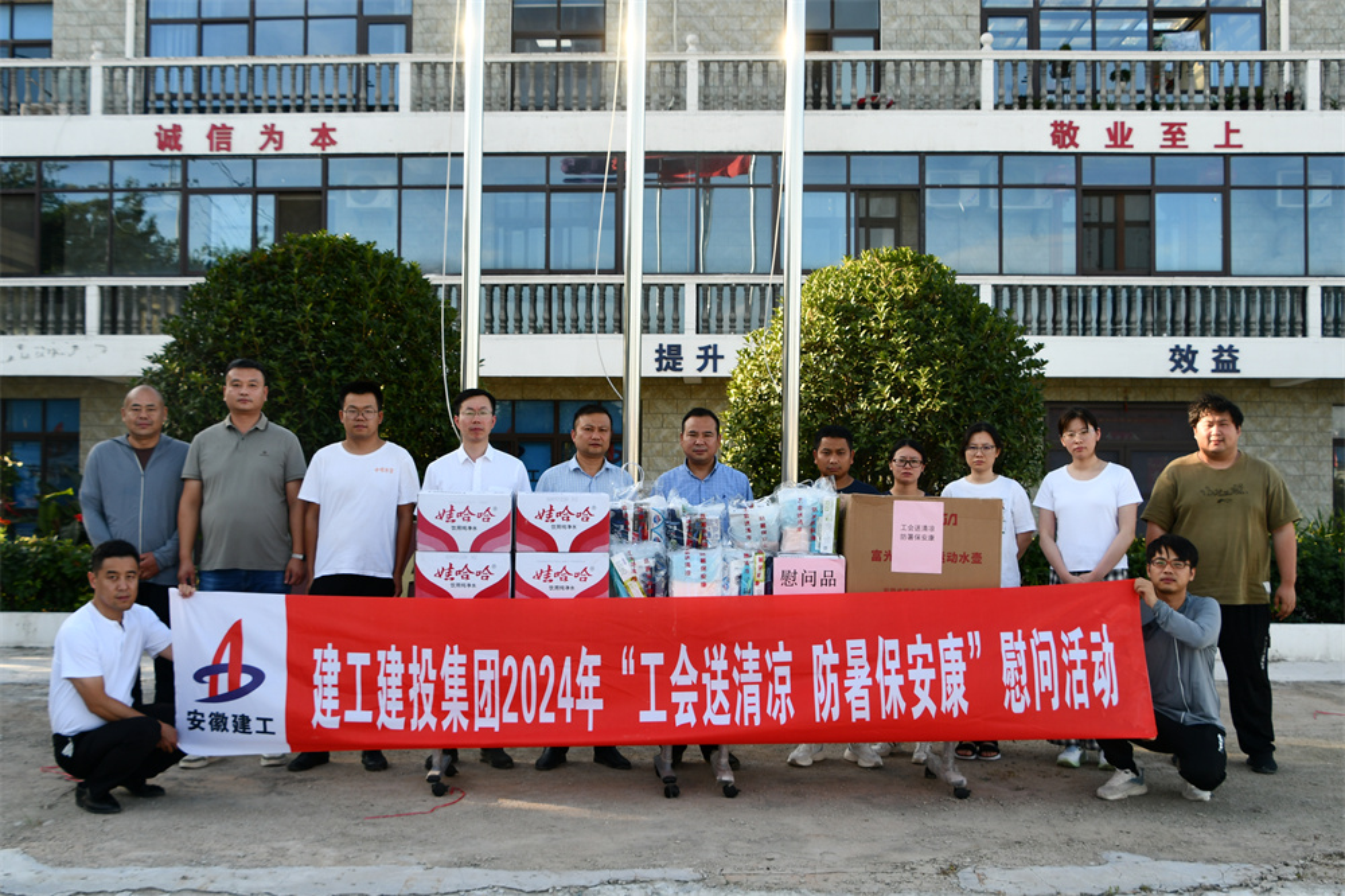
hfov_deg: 53.1
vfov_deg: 36.8
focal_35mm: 36
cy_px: 448
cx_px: 672
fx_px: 1344
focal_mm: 24
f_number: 6.3
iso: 200
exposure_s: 1/250
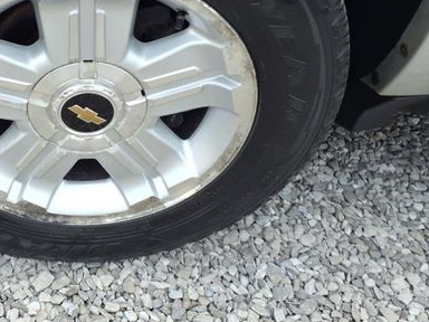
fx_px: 558
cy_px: 129
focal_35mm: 45
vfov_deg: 32.1
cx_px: 78
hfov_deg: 40.2
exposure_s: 1/222
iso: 40
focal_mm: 3.58
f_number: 1.9
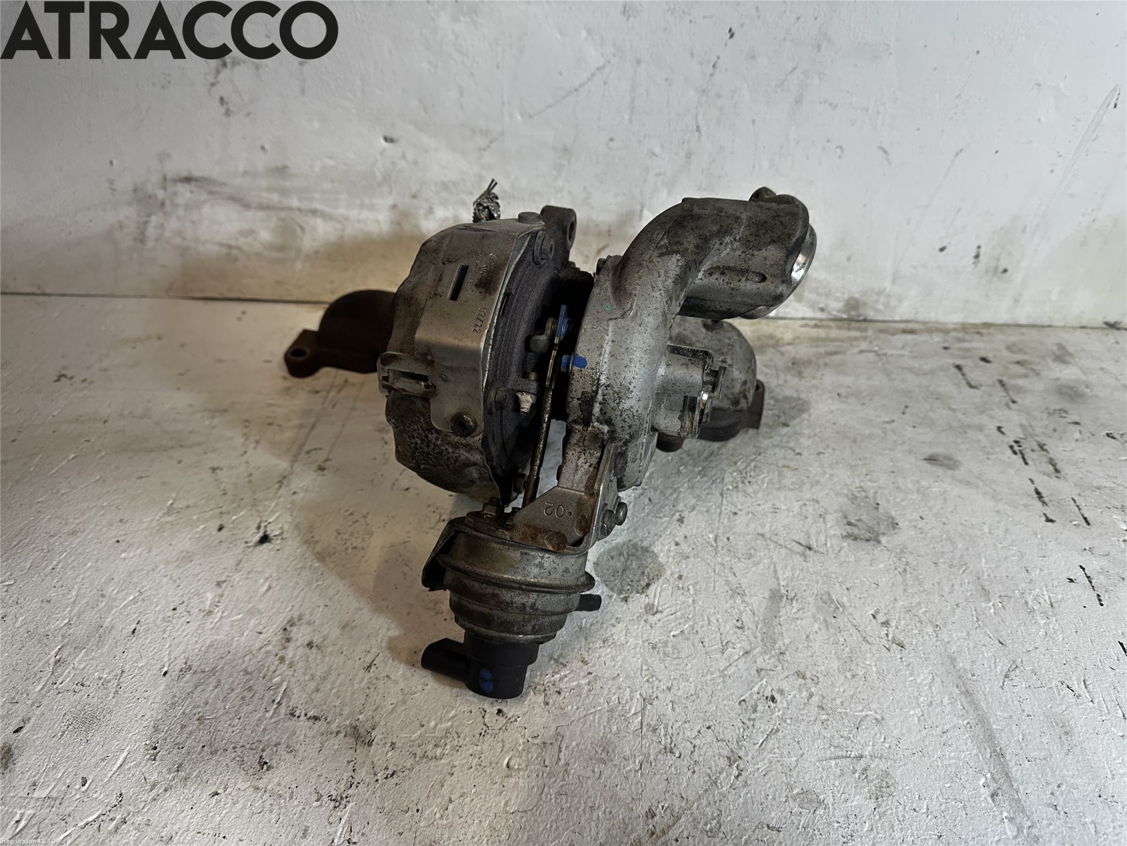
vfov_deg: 56.8
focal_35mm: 24
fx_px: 781
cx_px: 564
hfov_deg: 71.6
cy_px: 423
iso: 125
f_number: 1.78
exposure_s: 1/50
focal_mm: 6.86
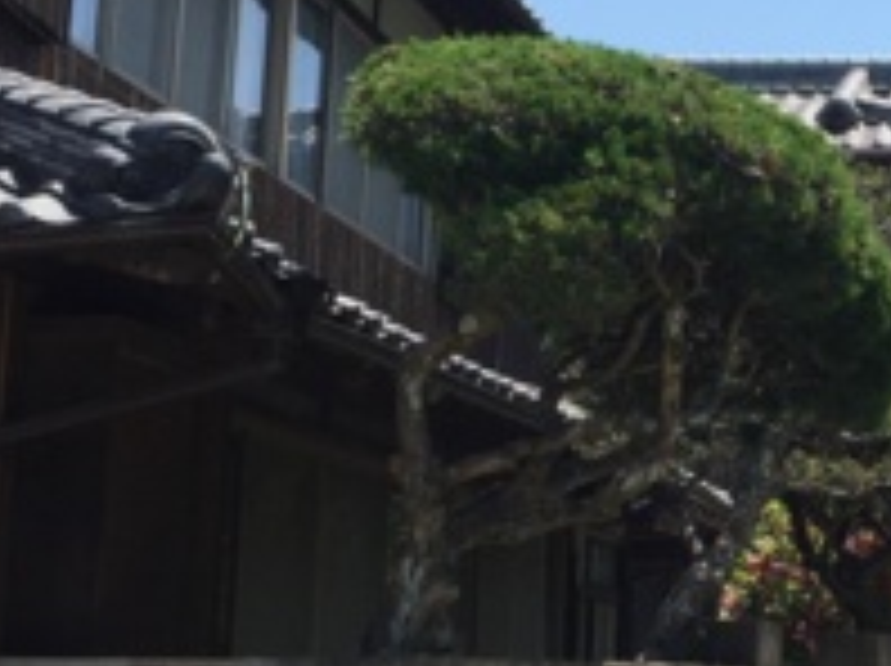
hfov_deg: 21.6
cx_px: 873
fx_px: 2262
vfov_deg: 16.7
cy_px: 252
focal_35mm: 88
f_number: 2.2
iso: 32
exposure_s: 1/1464
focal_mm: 4.15
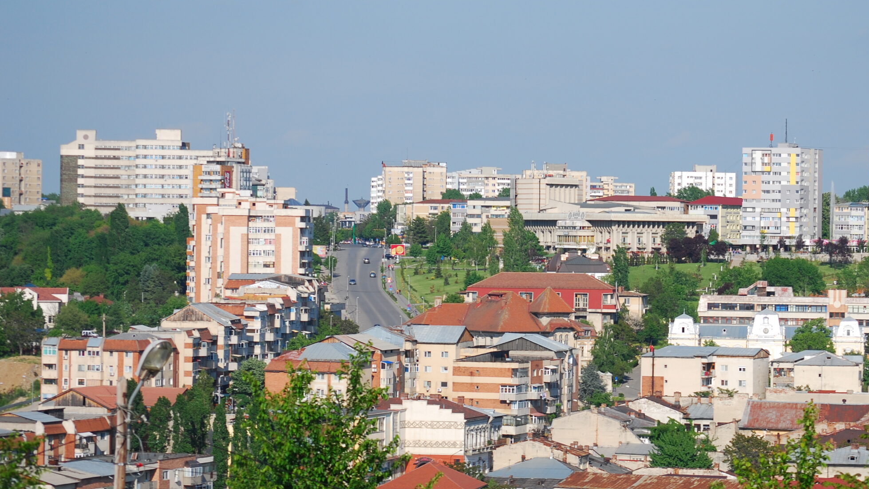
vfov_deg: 8.4
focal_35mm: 144
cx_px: 561
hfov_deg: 14.9
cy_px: 240
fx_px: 3318
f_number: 5.6
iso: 100
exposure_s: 1/640
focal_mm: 70
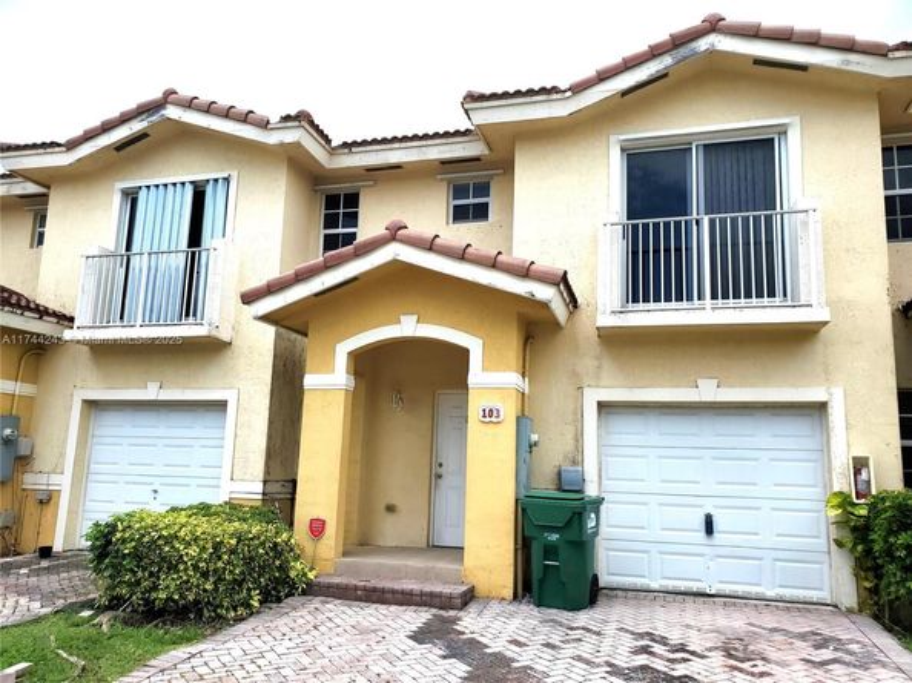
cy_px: 342
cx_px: 456
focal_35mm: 26
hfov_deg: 67.3
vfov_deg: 53.0
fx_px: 685
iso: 50
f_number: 2.4
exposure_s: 1/1735
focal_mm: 4.3
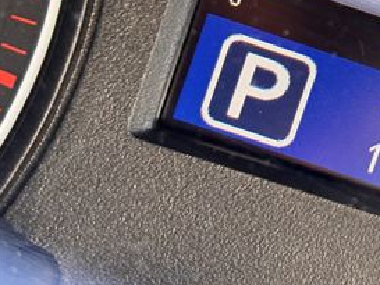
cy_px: 13
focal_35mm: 122
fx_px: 1340
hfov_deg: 15.6
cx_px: 440
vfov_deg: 12.0
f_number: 1.6
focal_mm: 5.96
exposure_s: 1/63
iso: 50
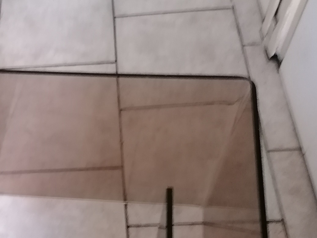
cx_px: 76
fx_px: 476
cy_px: 212
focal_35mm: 52
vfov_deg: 27.1
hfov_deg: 35.9
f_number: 1.8
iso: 1000
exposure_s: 1/16.7
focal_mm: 4.75
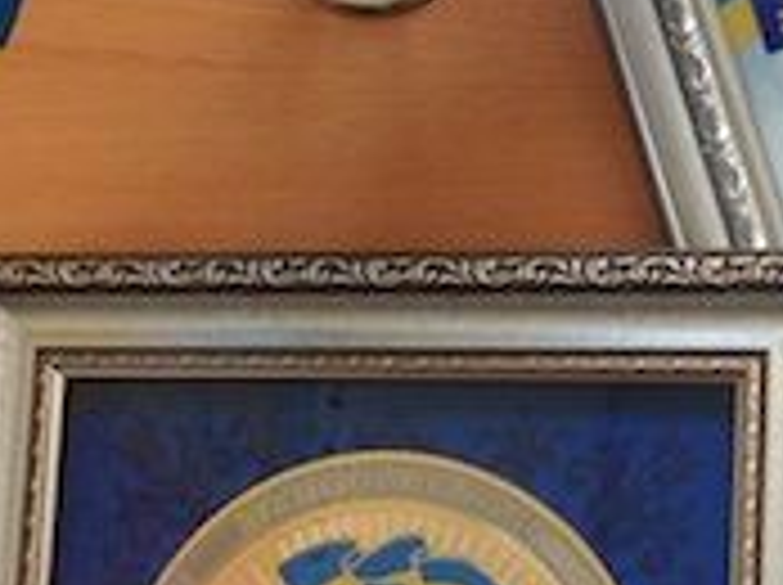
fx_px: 2575
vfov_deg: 13.0
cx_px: 590
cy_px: 274
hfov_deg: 17.2
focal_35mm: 114
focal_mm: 4.12
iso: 50
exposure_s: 1/148
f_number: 2.4
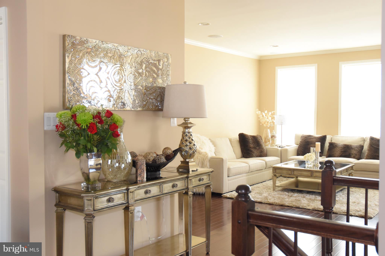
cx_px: 192
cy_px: 128
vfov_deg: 36.9
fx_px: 385
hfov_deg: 53.1
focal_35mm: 36
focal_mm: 24
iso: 800
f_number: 4
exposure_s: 1/60
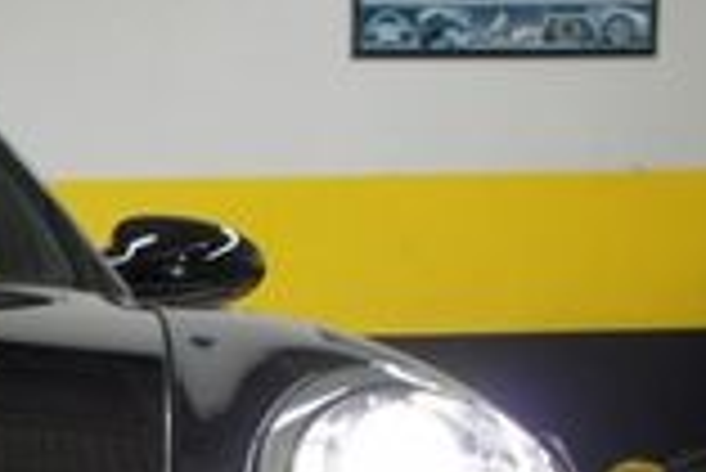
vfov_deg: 10.8
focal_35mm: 122
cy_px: 724
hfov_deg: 14.9
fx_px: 2395
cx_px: -499
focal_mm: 20
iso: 200
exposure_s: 1/30
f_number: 4
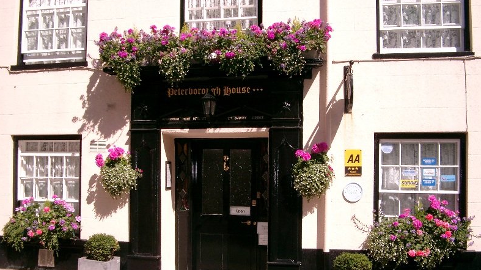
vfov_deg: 28.9
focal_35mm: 41
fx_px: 523
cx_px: 238
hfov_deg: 49.4
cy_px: 171
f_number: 5
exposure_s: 1/800
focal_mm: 7.6
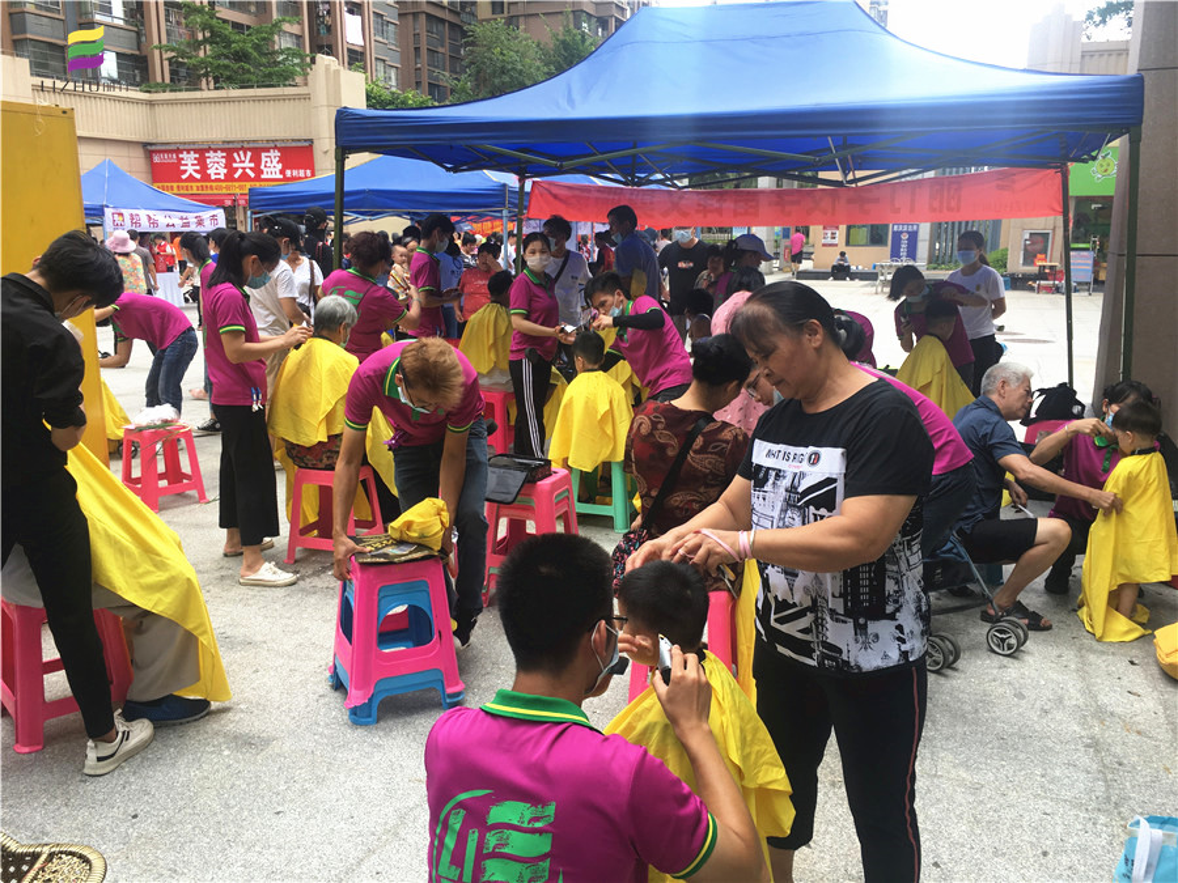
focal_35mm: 29
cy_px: 442
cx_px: 589
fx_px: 987
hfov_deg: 61.7
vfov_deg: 48.2
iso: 25
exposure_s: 1/155
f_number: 2.2
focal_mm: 4.15
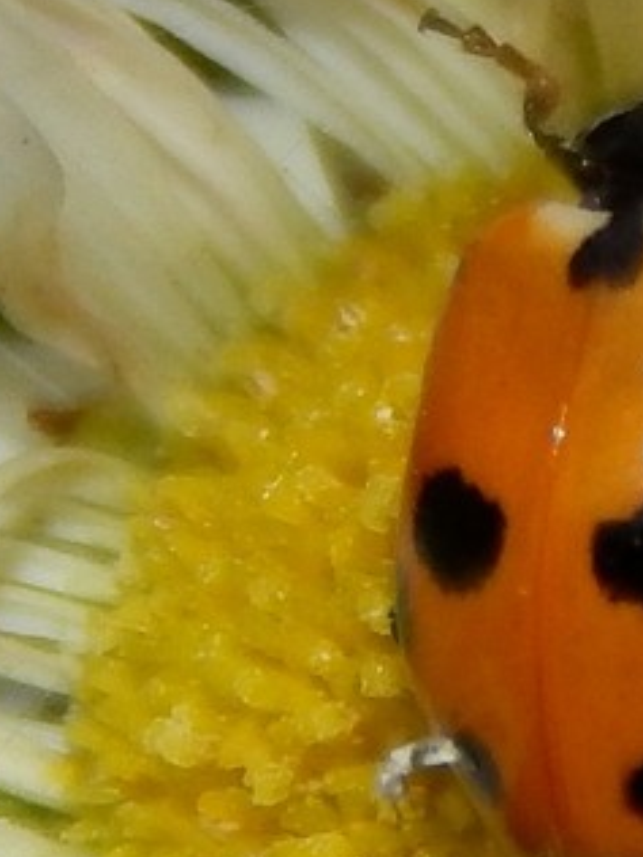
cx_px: 700
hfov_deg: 2.8
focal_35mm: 529
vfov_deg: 3.7
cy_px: 450
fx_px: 13102
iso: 125
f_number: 10.9
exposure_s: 1/100
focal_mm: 37.1
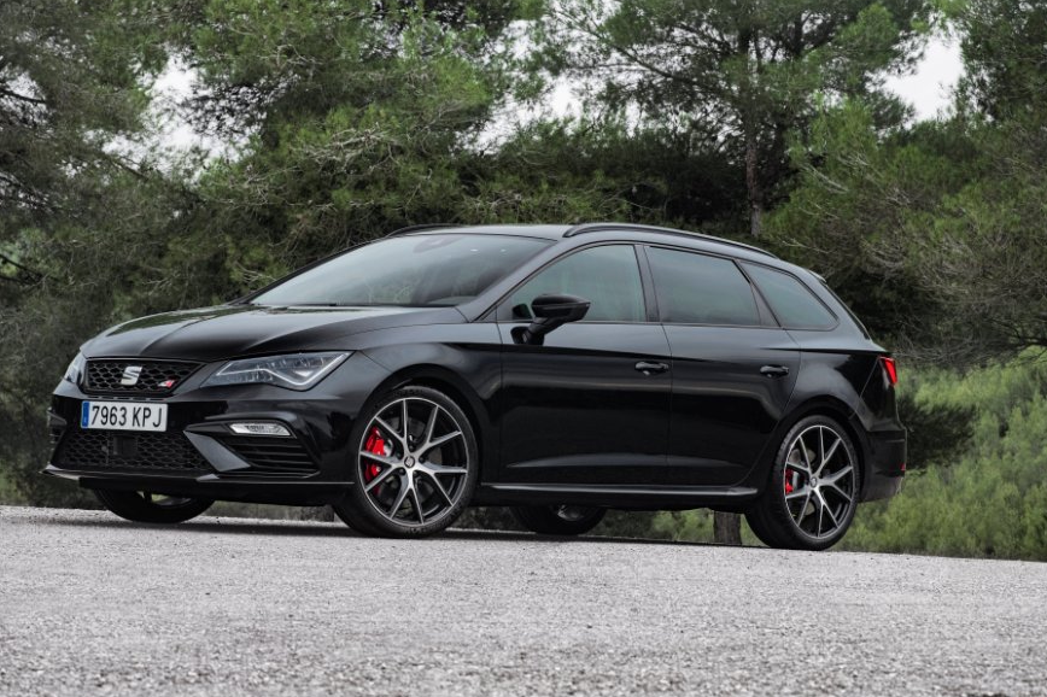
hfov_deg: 16.9
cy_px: 301
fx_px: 3518
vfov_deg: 11.3
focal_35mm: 121
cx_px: 485
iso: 1250
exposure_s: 1/80
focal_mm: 105
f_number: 10
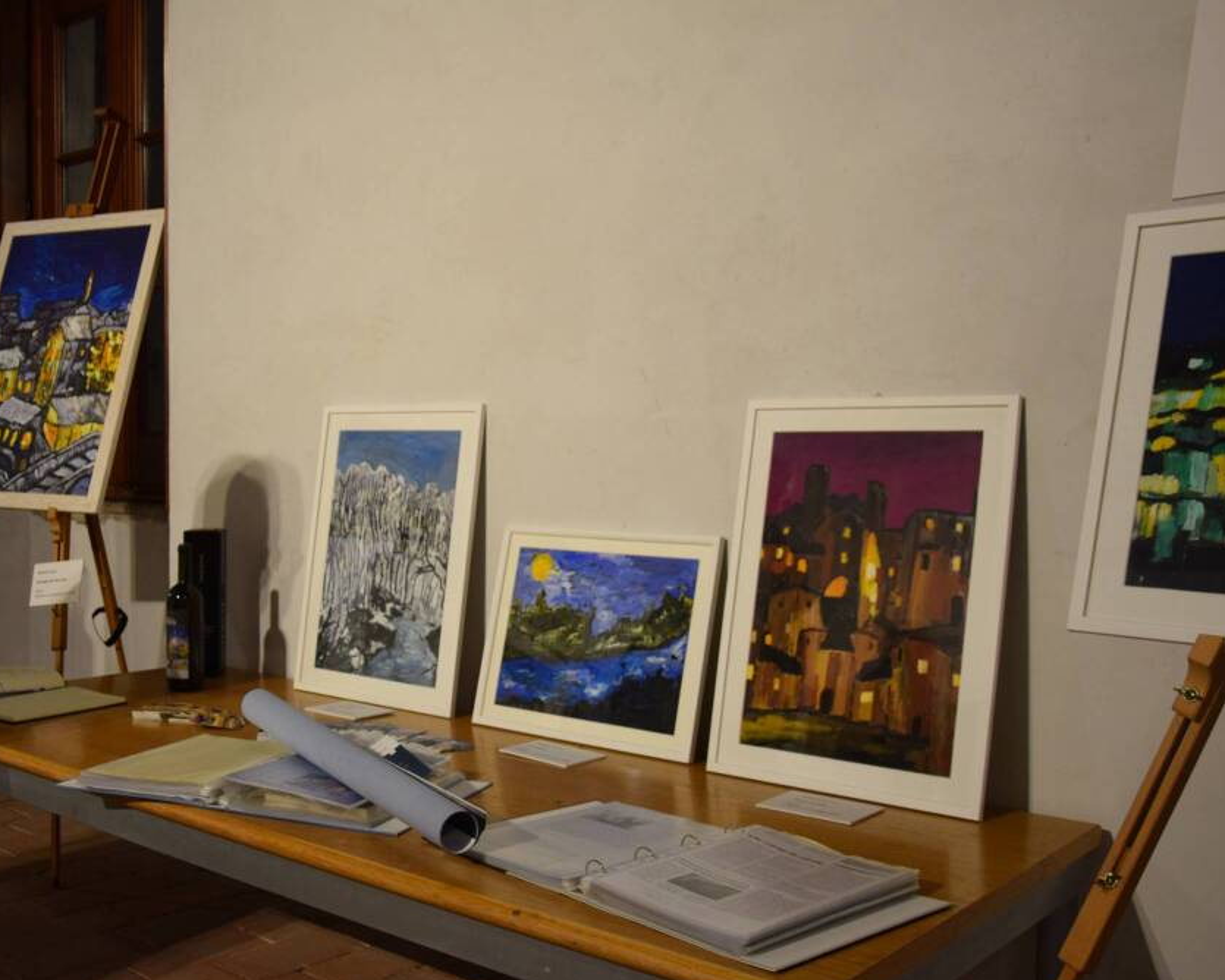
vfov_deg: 39.2
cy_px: 490
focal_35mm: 38
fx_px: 1378
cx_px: 480
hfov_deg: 47.6
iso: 1000
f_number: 3.8
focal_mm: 22
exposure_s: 1/60
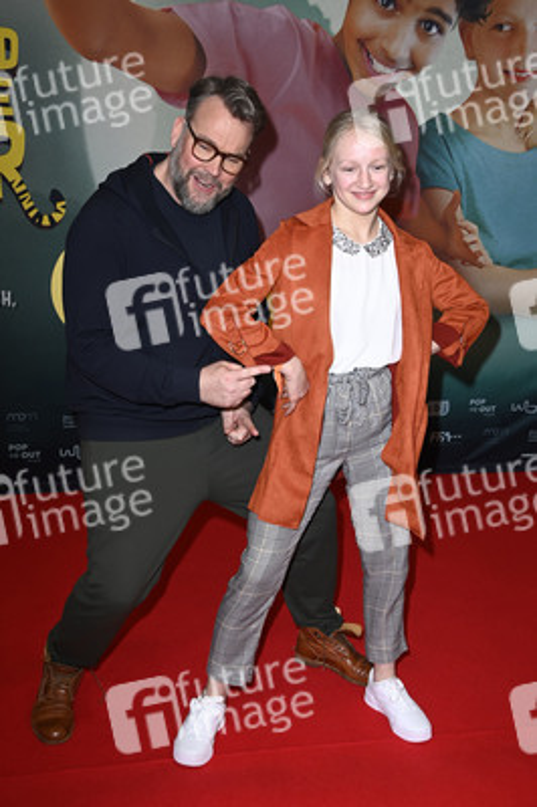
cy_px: 404
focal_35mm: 42
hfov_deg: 31.8
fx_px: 941
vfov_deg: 46.4
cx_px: 268
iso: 800
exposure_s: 1/250
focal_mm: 42
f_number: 5.6
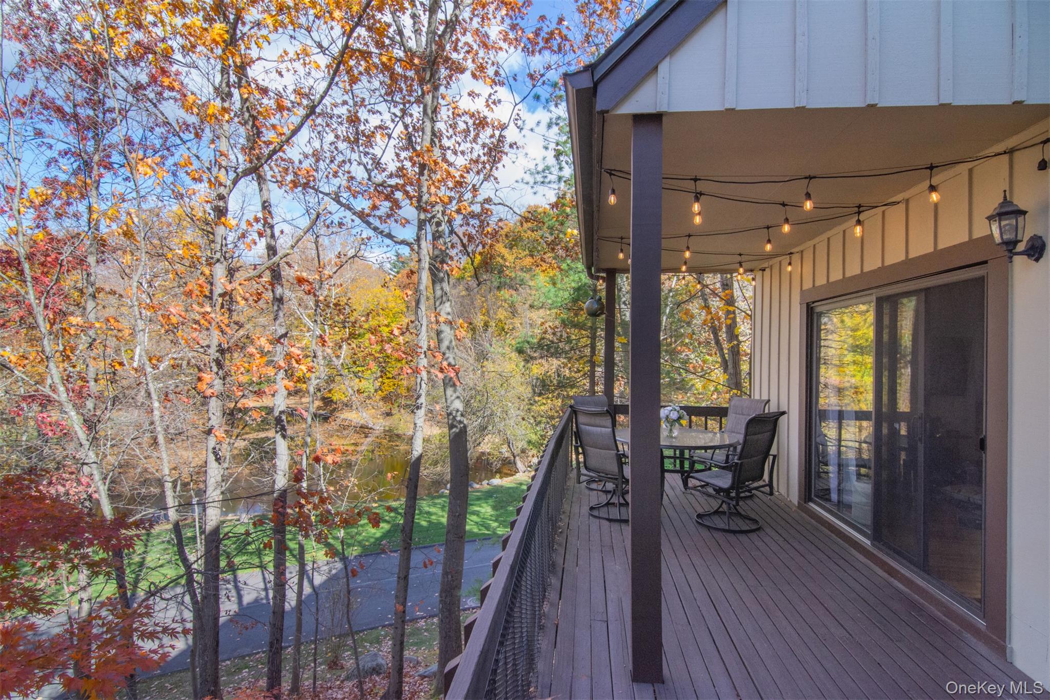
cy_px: 350
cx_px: 525
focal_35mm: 16
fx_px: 481
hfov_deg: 95.0
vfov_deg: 72.0
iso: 800
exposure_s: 1/200
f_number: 13
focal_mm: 11
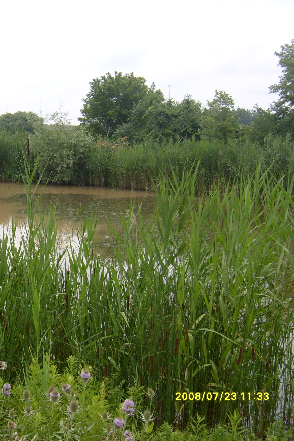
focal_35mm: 49
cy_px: 220
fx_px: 600
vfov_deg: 40.3
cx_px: 31
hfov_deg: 26.6
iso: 80
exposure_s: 1/180
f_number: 7.1
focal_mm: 5.8
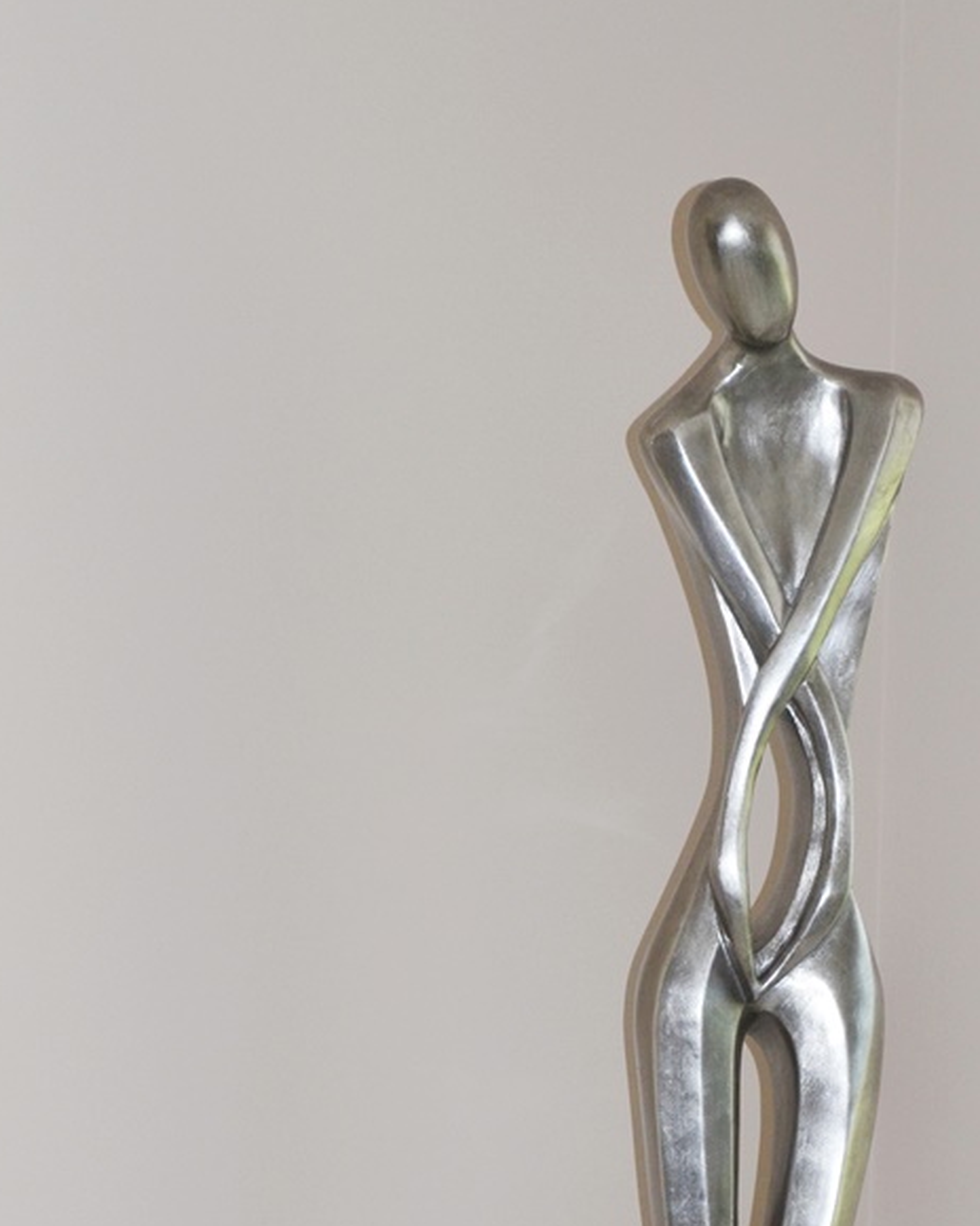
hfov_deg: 15.0
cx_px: 788
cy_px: 1032
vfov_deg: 18.6
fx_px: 3698
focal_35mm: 102
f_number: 8
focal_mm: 28
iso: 220
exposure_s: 1/60
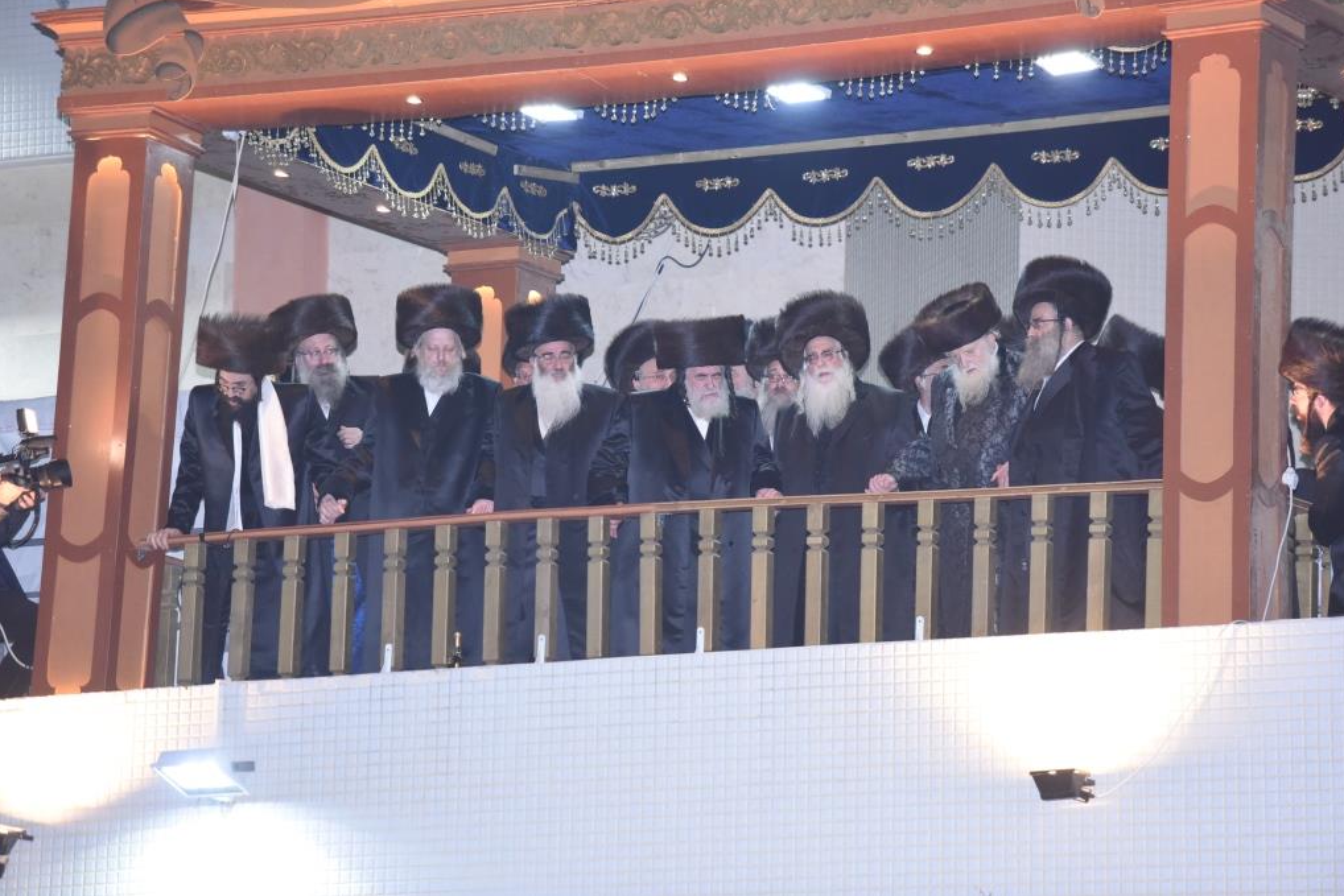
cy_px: 447
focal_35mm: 181
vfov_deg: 7.6
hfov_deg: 11.4
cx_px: 673
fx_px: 6758
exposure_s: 1/200
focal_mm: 180
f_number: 3.2
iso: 4000
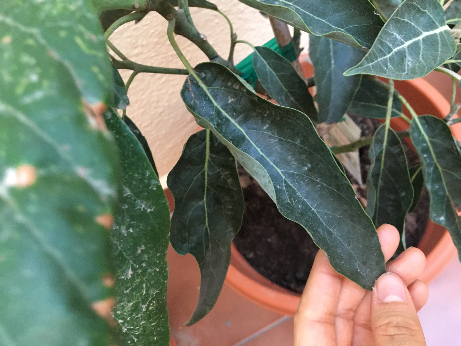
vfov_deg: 48.2
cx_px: 230
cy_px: 173
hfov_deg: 61.7
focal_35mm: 29
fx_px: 386
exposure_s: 1/17
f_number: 2.2
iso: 200
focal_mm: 4.15
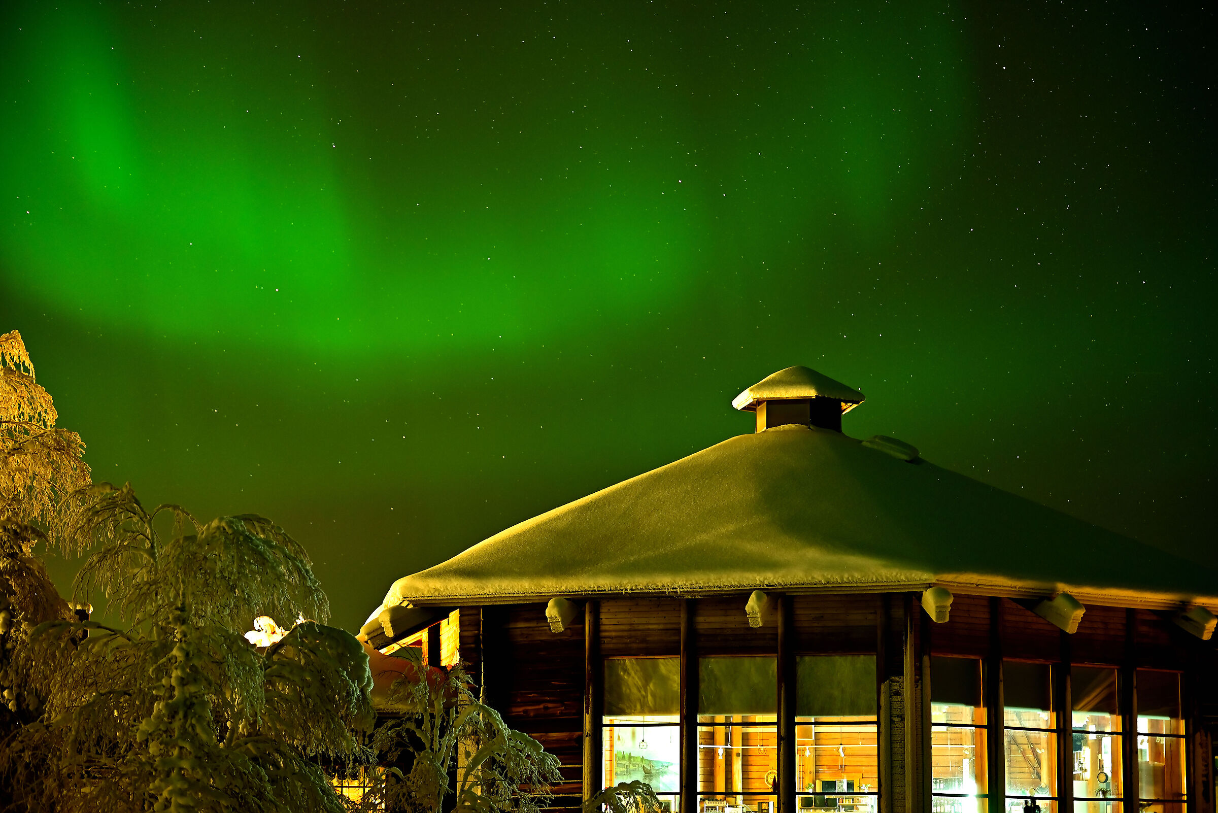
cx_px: 609
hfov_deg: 23.9
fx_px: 2877
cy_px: 406
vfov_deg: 16.1
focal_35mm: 85
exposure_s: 4
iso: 1000
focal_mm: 85
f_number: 2.2
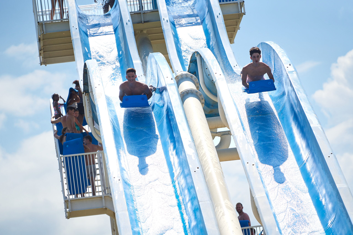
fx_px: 1961
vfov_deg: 6.9
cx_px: 176
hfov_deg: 10.3
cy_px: 118
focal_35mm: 200
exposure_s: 1/8000
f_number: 4
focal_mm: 200
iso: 125
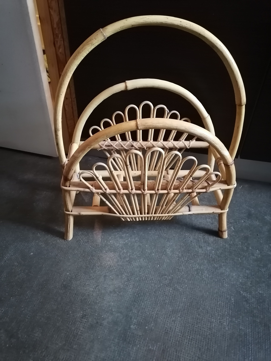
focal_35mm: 27
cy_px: 180
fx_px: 282
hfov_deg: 51.4
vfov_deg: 65.3
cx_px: 136
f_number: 1.8
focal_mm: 5.3
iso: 2000
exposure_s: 1/20
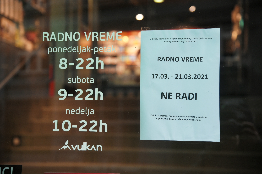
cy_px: 87
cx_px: 131
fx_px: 509
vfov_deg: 19.5
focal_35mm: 70
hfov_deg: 28.8
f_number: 4
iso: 800
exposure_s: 1/320
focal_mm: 70
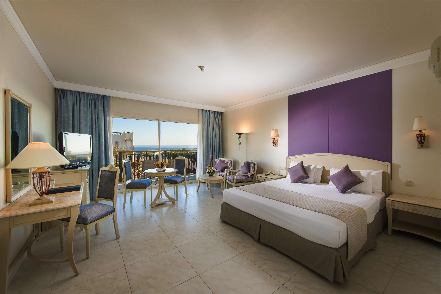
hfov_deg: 104.2
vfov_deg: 81.3
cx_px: 220
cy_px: 147
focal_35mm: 14
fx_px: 172
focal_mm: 14
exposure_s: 1/125
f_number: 8
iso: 100
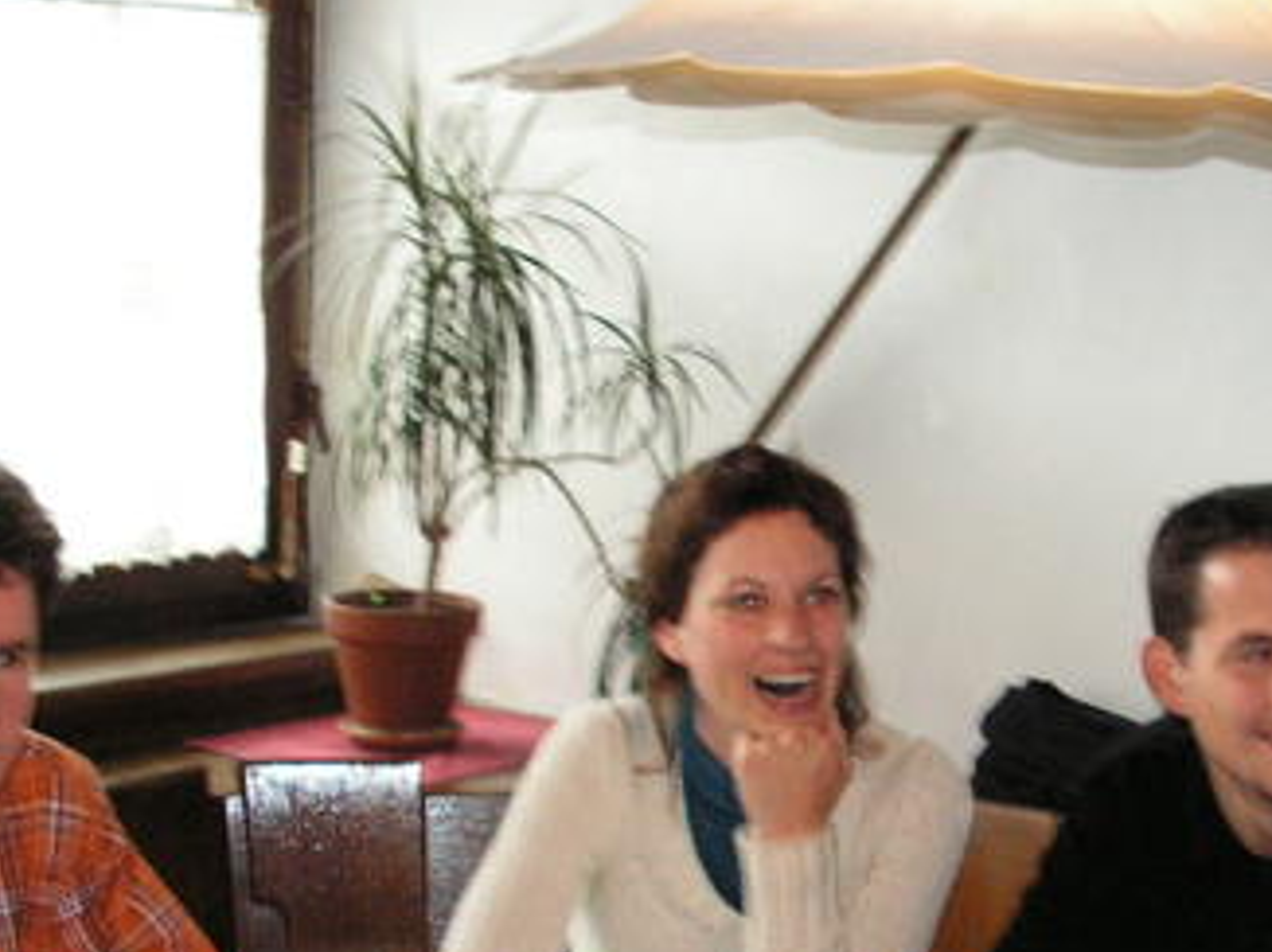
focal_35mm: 70
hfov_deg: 27.4
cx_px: 979
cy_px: 702
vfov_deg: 20.8
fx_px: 2570
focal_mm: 6.4
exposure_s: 1/40
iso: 160
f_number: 3.2
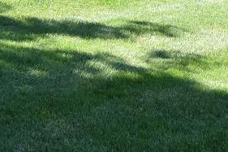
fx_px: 736
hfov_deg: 17.6
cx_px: 106
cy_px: -160
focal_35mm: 116
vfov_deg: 10.7
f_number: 10
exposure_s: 1/400
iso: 800
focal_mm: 17
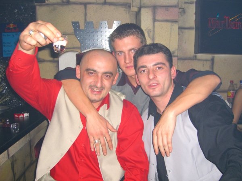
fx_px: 266
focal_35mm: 38
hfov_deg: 49.0
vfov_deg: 37.7
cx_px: 121
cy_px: 90
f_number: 2.8
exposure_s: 1/60
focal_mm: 7.9
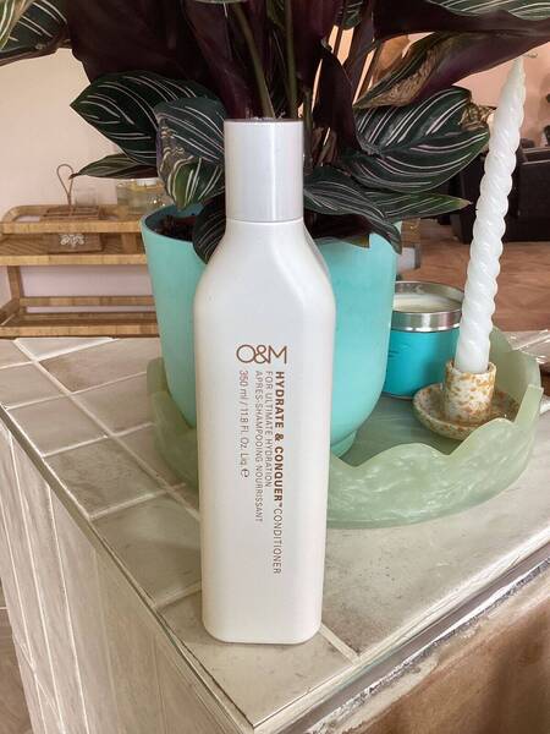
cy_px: 367
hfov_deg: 45.4
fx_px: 657
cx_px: 275
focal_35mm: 31
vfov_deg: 58.4
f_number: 2.4
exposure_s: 1/50
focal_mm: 3.3
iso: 64
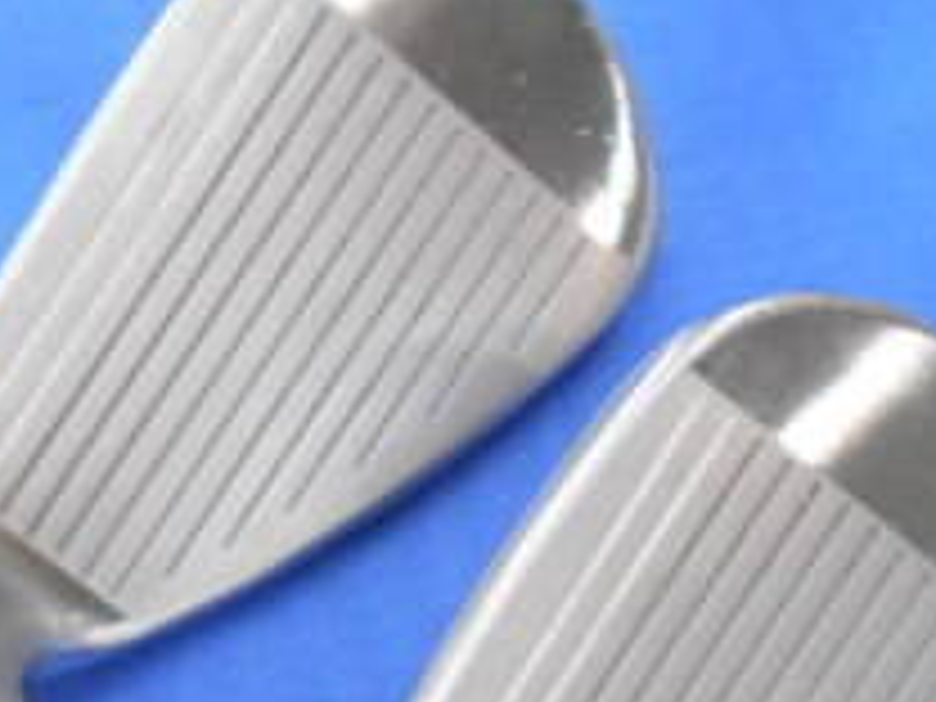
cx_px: -122
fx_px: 2163
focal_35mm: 80
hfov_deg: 22.8
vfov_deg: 17.3
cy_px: 927
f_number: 3.2
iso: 200
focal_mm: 4.6
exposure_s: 1/30
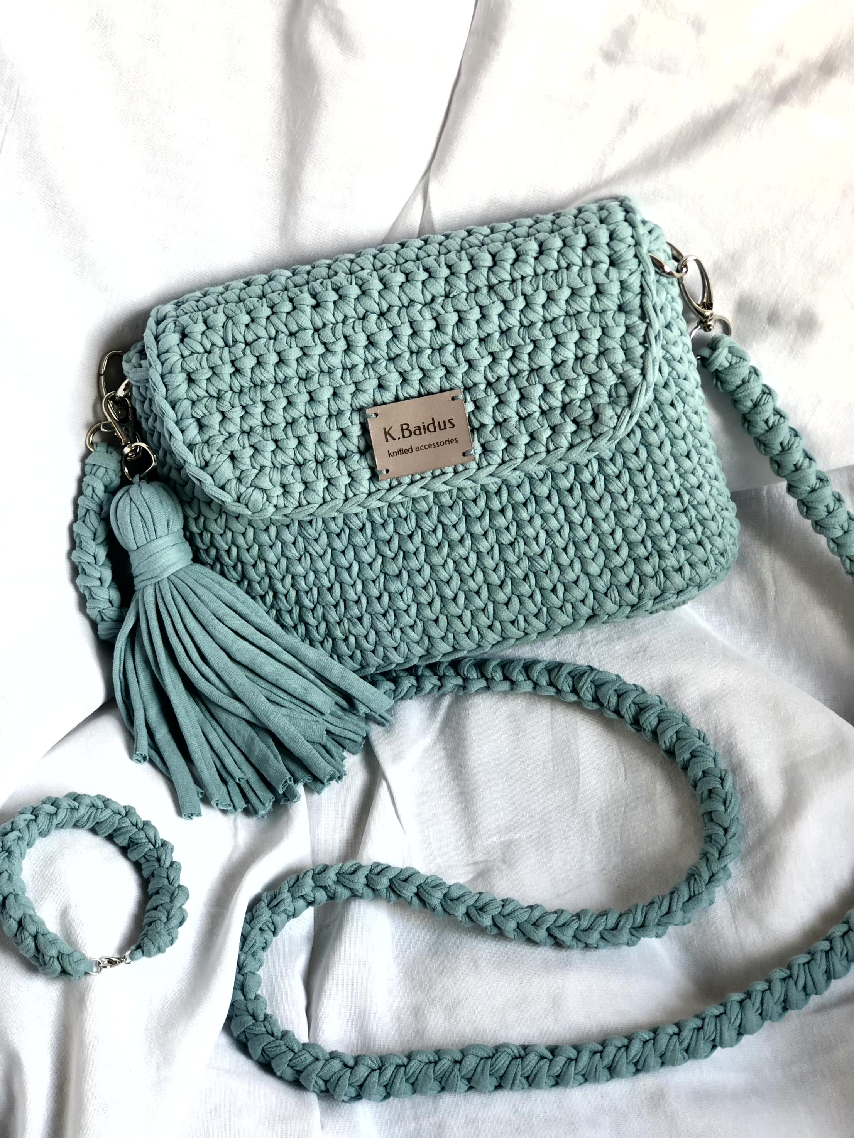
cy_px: 569
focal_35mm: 57
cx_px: 427
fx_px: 1875
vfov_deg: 33.8
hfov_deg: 25.7
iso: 25
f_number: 2.8
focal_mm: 6.6
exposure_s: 1/40
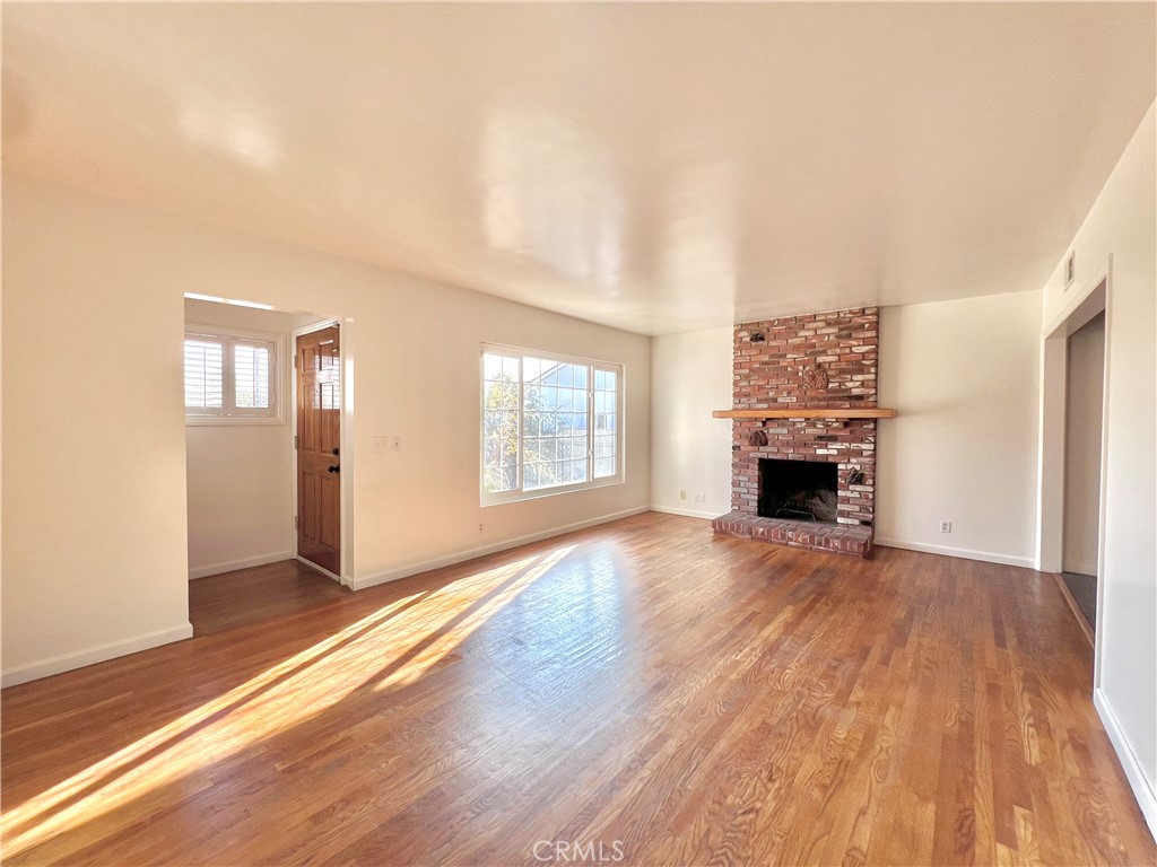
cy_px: 434
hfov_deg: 106.2
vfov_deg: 89.9
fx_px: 435
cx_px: 578
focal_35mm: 13
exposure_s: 1/109
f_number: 1.8
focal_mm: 1.57
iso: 32
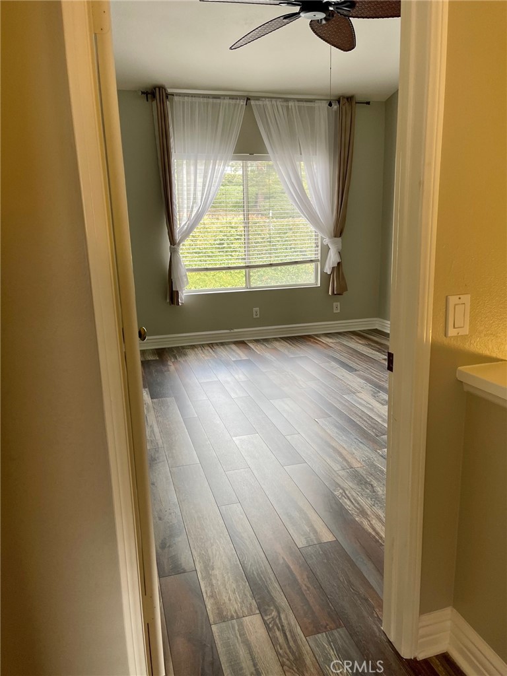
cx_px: 254
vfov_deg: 67.3
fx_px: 508
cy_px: 338
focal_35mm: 26
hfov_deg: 53.1
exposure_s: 1/120
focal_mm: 5.1
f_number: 1.6
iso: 125
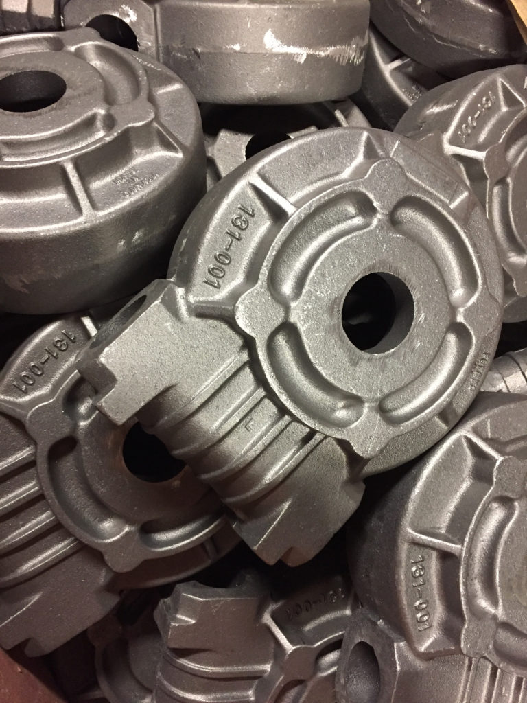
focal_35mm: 29
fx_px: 589
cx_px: 264
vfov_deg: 61.7
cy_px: 352
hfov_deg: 48.2
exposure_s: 1/30
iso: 250
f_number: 2.2
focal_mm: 4.15
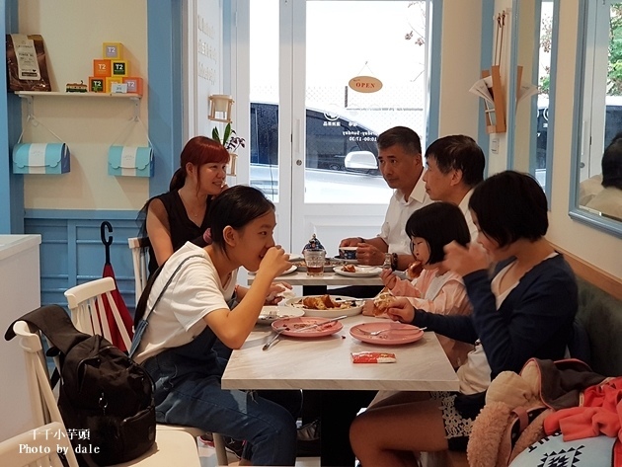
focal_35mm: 52
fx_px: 935
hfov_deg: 36.8
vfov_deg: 28.1
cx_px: 311
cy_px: 234
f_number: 2.4
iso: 100
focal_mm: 6
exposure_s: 1/30
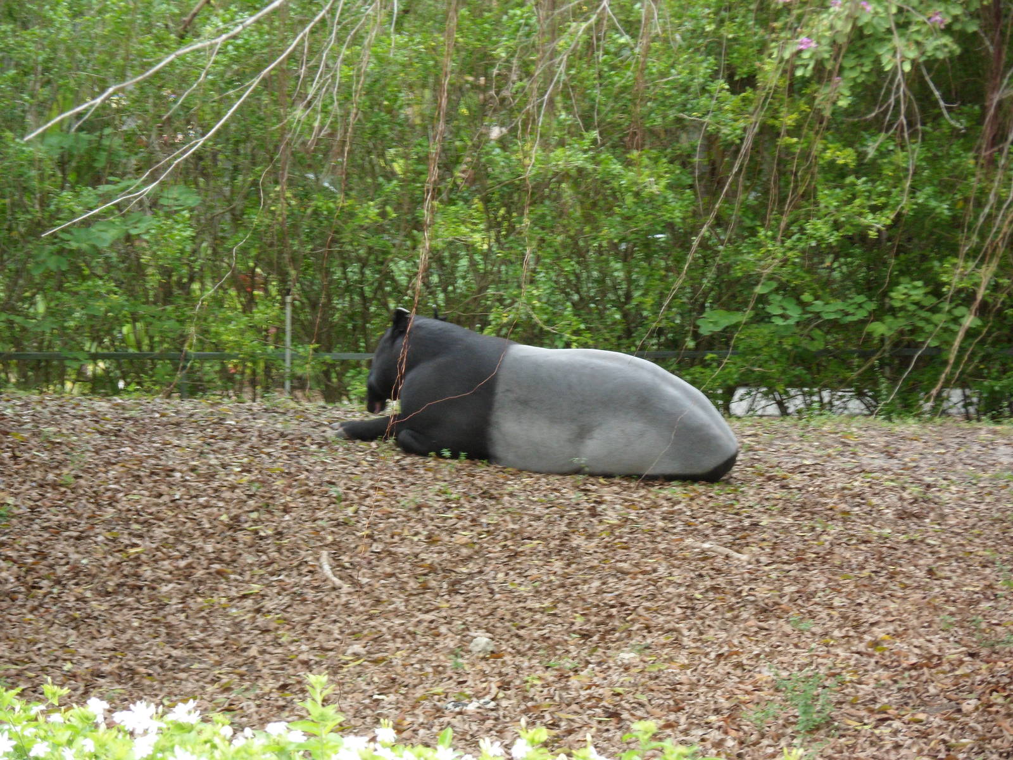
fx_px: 4741
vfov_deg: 9.2
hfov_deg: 12.2
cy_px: 380
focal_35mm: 162
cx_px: 506
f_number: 5.5
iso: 120
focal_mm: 28.7
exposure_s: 1/60
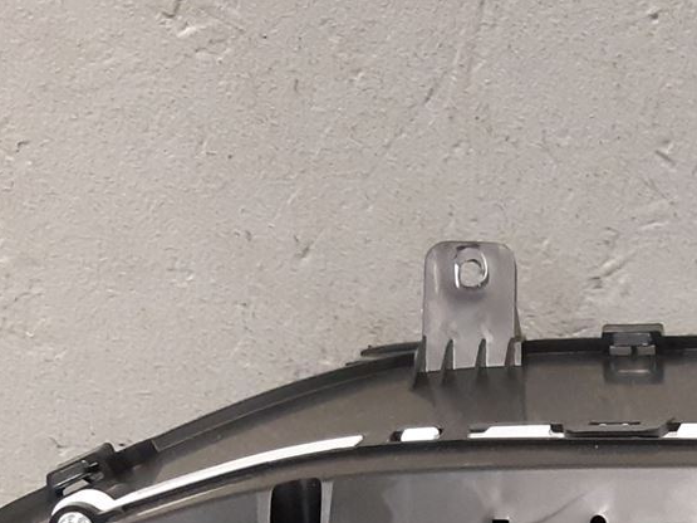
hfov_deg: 19.4
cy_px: 822
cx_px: 799
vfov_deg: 14.2
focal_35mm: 96
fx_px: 1933
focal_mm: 3.93
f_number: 1.7
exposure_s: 1/50
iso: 250
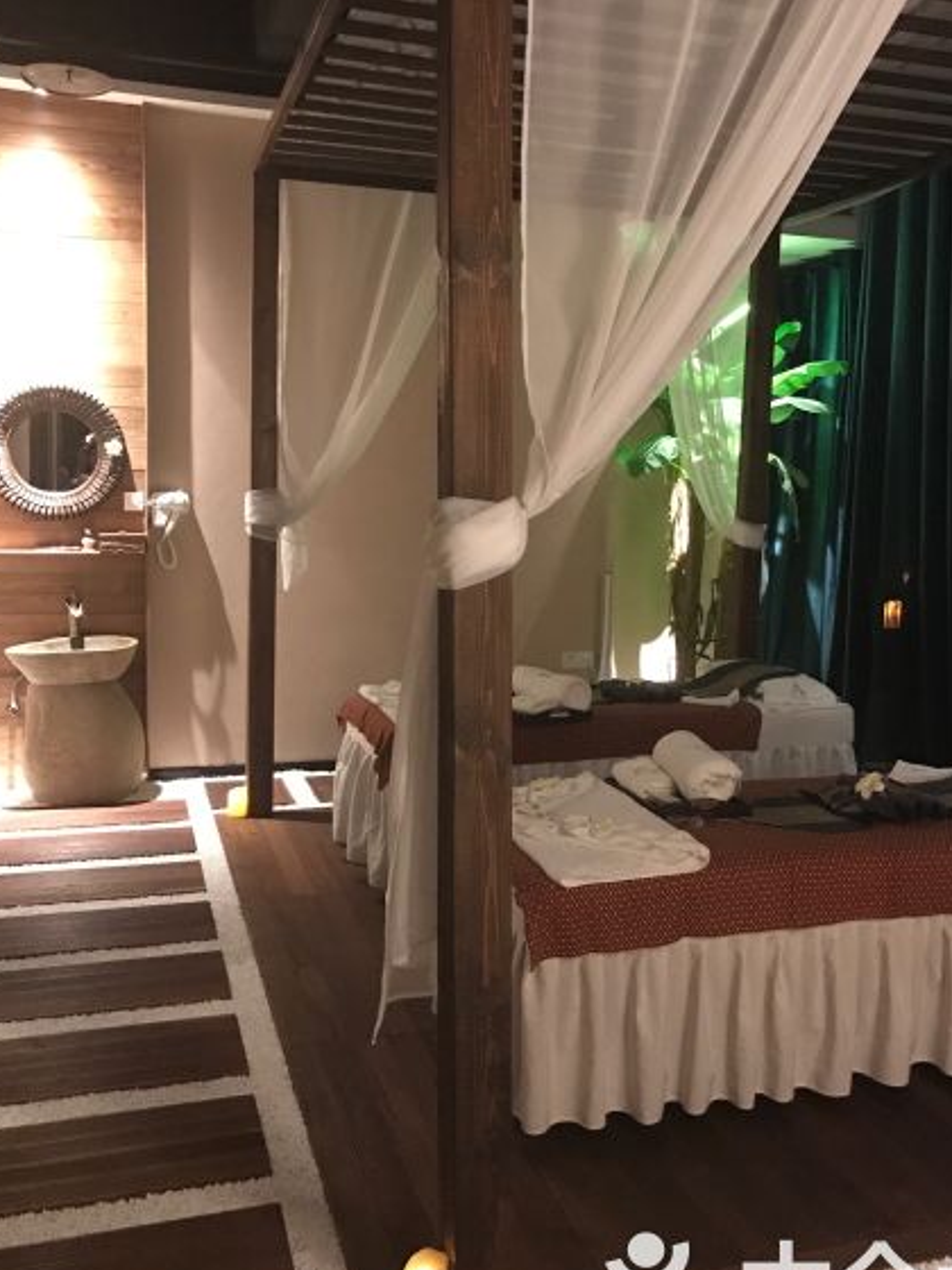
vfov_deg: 52.6
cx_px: 579
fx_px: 1283
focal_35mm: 35
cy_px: 610
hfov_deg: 40.5
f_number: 1.8
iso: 100
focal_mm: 3.99
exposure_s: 1/4
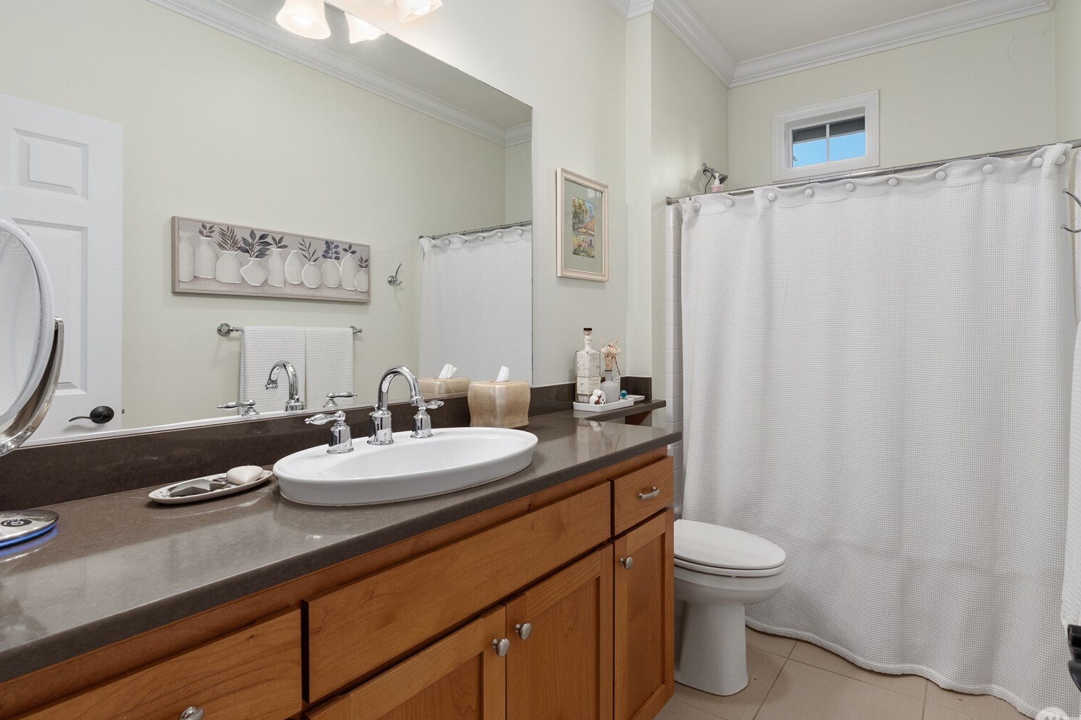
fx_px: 540
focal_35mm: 18
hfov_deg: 89.7
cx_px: 600
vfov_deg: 67.4
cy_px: 347
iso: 320
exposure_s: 1/5
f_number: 9
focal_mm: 16
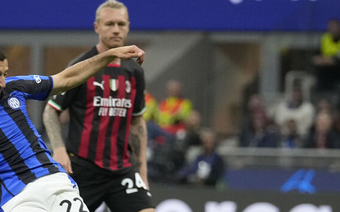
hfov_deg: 3.2
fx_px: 6030
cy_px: 173
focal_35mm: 651
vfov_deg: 2.0
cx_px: 32
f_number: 3.2
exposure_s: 1/2000
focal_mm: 200
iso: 3200
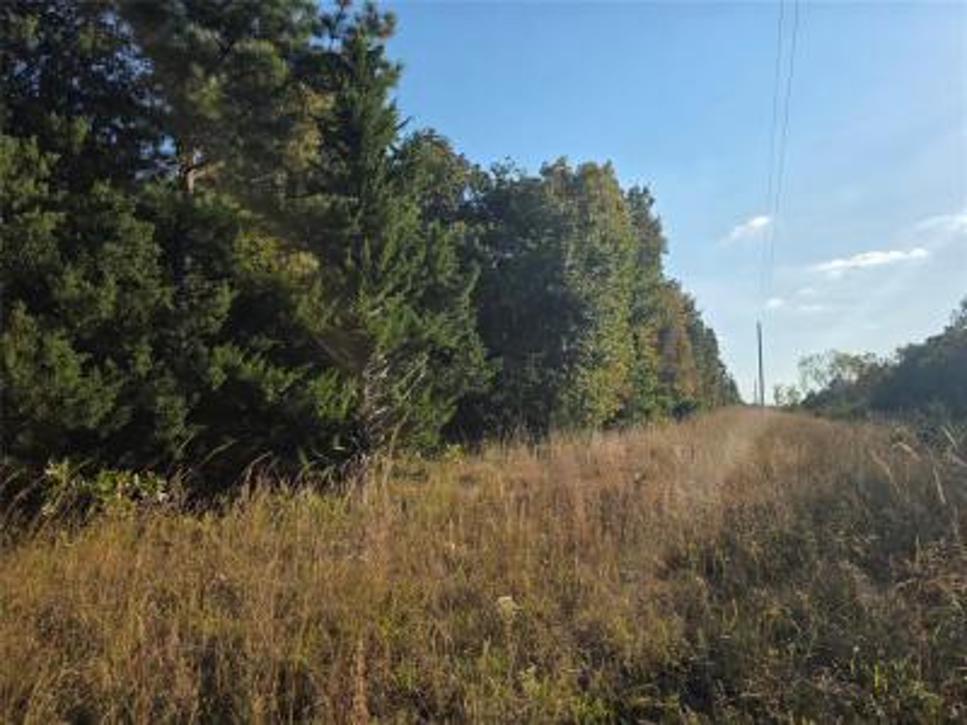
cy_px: 362
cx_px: 484
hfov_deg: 73.9
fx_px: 643
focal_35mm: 23
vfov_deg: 58.9
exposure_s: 1/7333
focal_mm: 6.3
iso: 80
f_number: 1.7
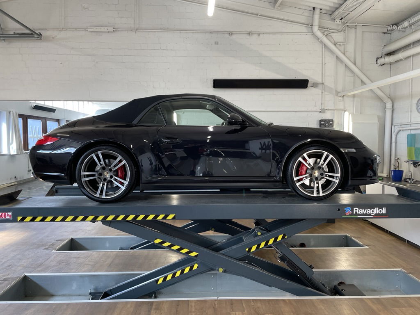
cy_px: 158
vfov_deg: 53.1
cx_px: 210
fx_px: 315
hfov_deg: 67.3
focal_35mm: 26
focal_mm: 4.2
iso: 64
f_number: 1.6
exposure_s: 1/100
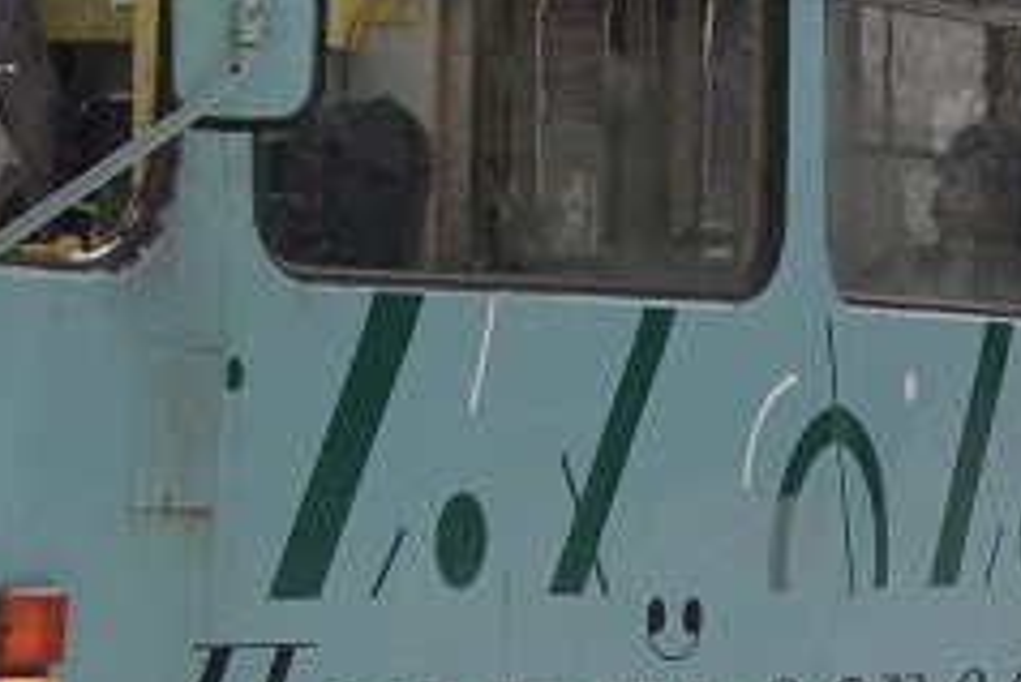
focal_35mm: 283
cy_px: -272
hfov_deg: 7.3
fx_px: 8031
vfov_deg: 4.8
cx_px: 927
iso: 500
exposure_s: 1/500
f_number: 4.5
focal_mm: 30
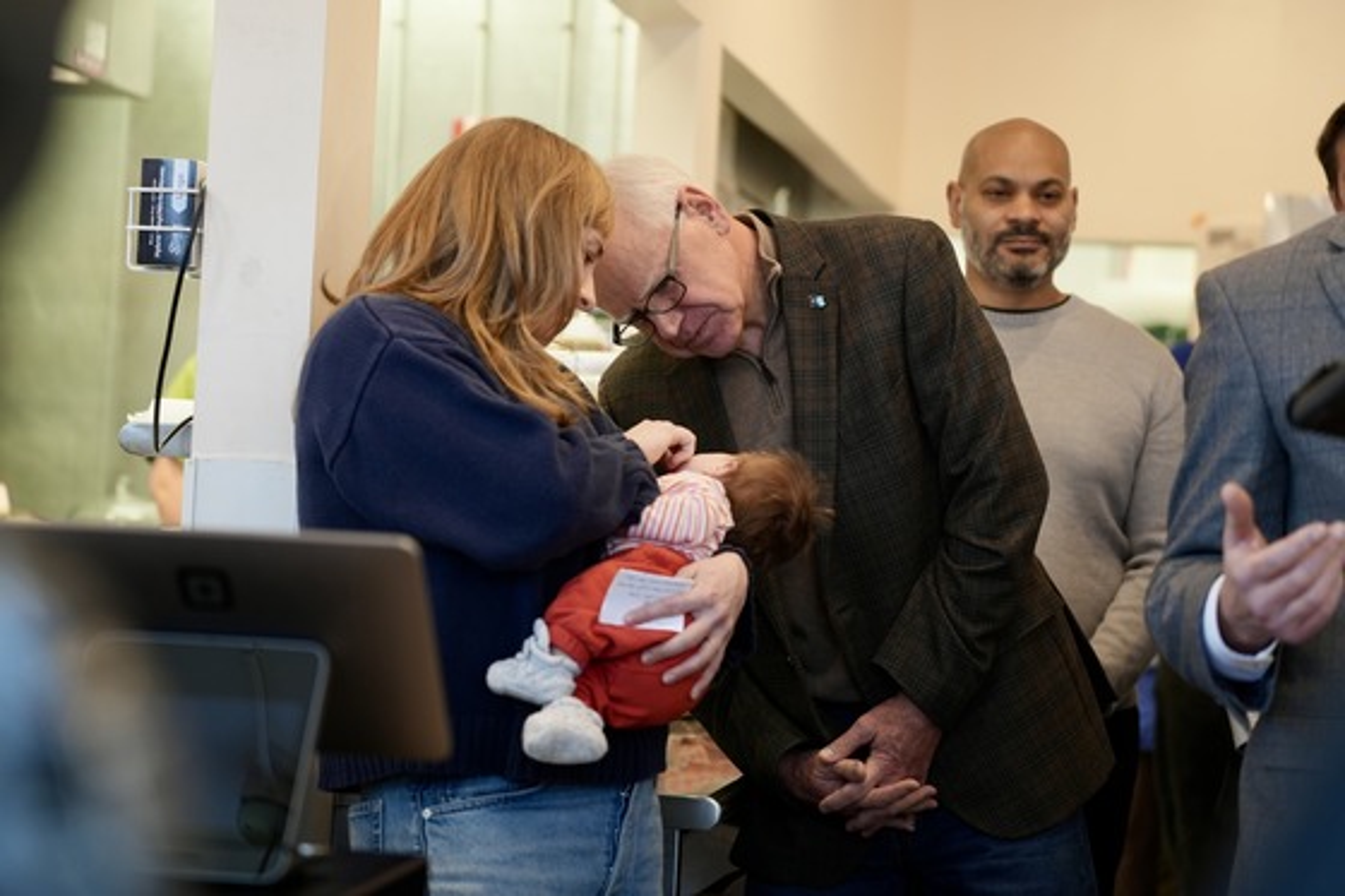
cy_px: 448
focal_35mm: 75
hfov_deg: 27.0
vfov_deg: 18.1
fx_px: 2805
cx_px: 672
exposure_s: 1/125
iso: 640
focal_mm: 75.1
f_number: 2.8
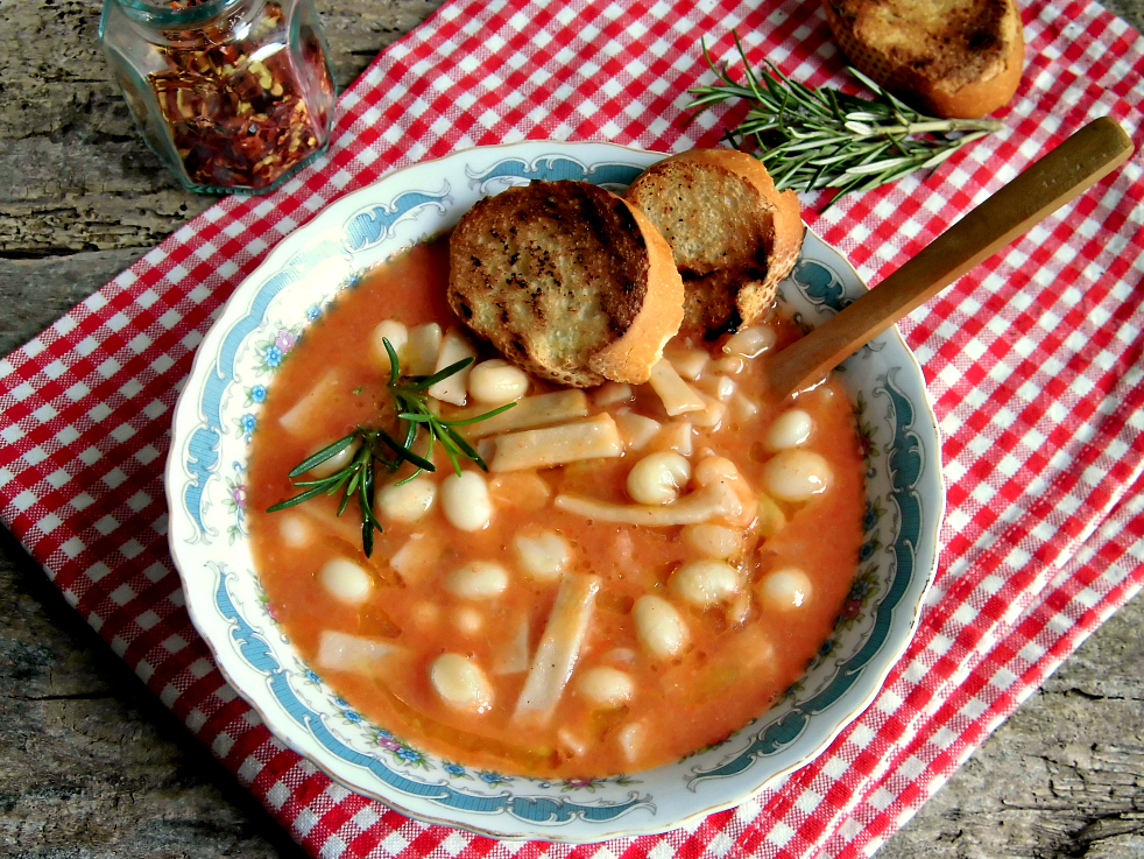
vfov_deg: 29.7
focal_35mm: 49
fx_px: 1620
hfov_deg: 38.9
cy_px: 437
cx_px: 587
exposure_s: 1/60
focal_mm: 8.3
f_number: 3.4
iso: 100
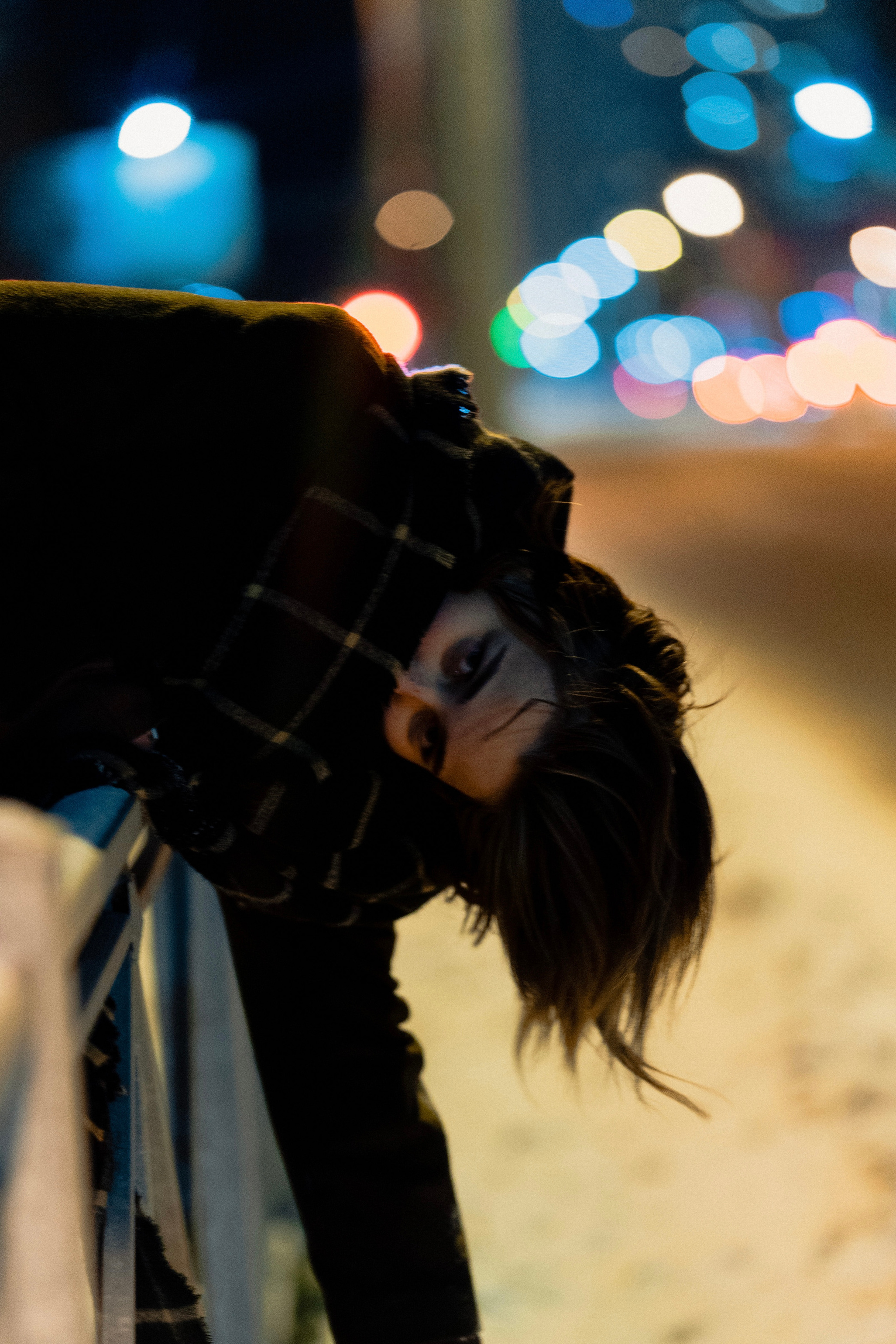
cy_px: 835
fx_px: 3957
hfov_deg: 12.9
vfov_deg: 19.2
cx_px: 426
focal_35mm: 106
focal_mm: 85
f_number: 1.4
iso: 800
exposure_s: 1/80
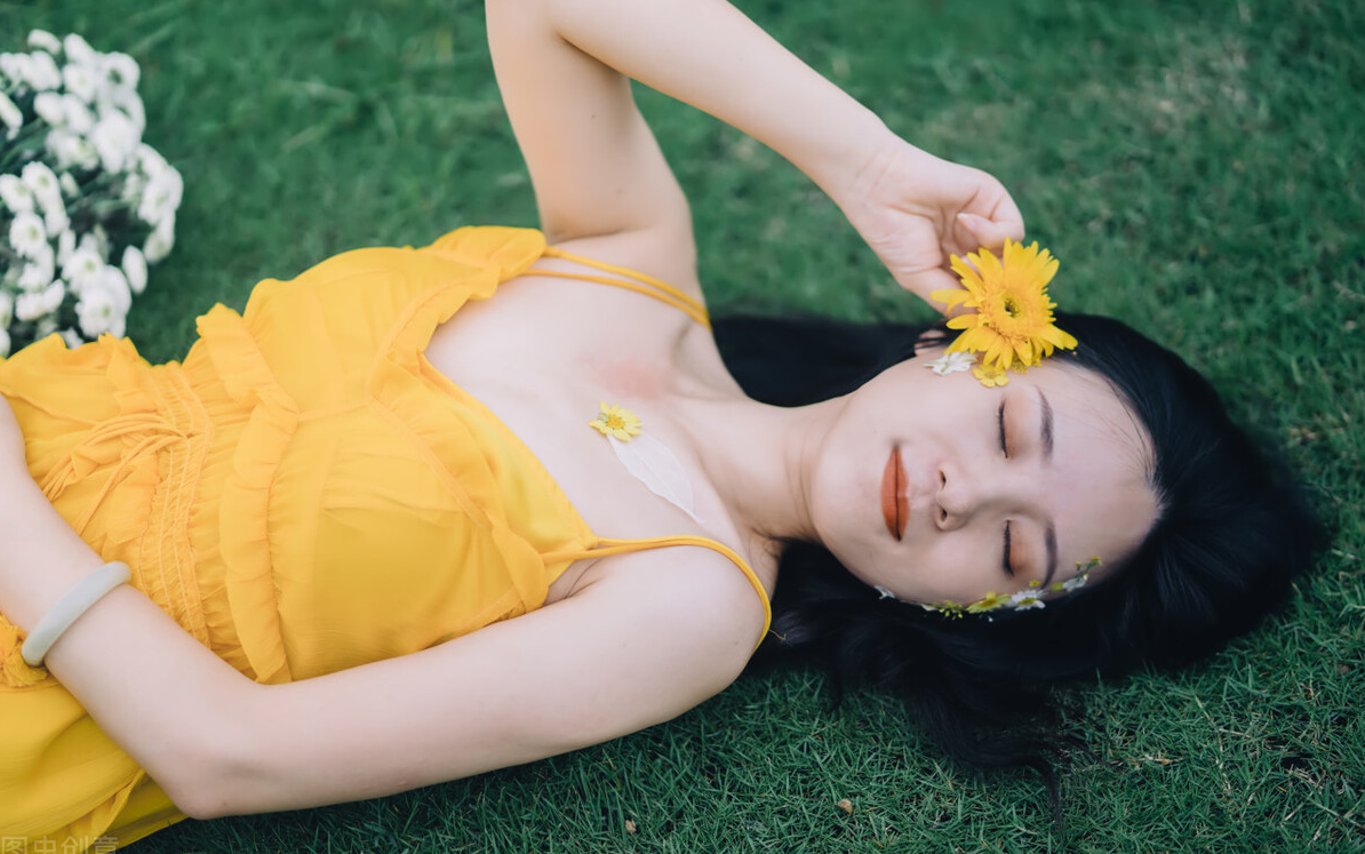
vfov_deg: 15.0
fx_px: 3237
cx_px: 681
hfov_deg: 23.8
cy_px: 418
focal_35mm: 87
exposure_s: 1/1600
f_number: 1.8
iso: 100
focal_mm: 85
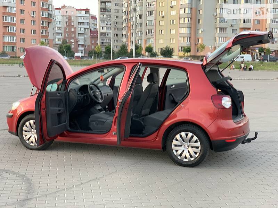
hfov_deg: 36.8
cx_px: 139
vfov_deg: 28.0
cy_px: 104
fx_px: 418
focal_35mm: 52
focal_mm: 6
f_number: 2.4
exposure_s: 1/79
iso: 125
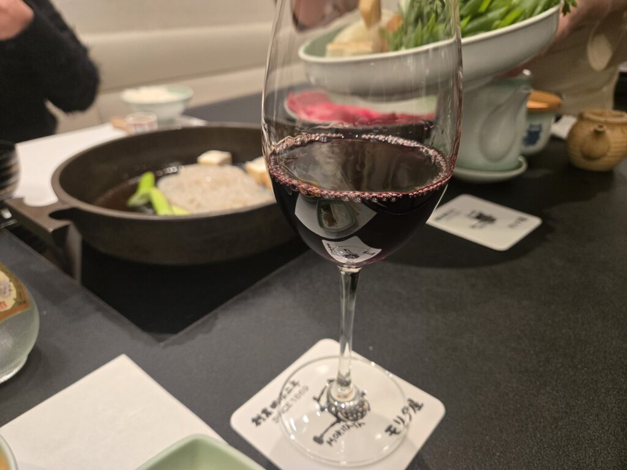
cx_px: 314
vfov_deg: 58.9
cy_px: 235
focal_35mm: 23
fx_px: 417
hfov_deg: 73.9
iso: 250
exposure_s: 1/100
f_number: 1.8
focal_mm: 5.4
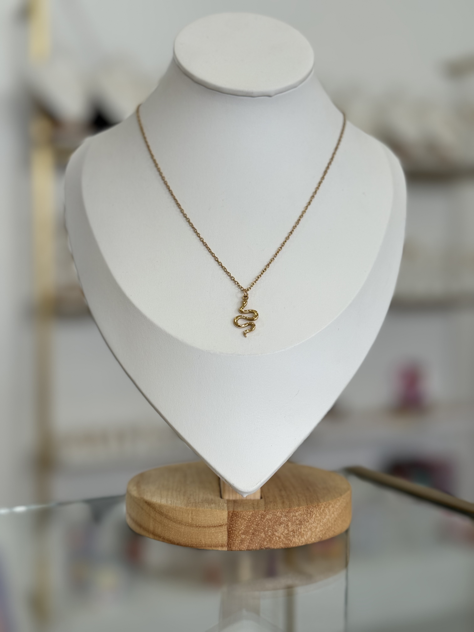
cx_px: 237
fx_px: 876
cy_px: 316
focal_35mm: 48
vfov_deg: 39.7
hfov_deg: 30.3
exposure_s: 1/121
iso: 64
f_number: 1.78
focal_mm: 6.76
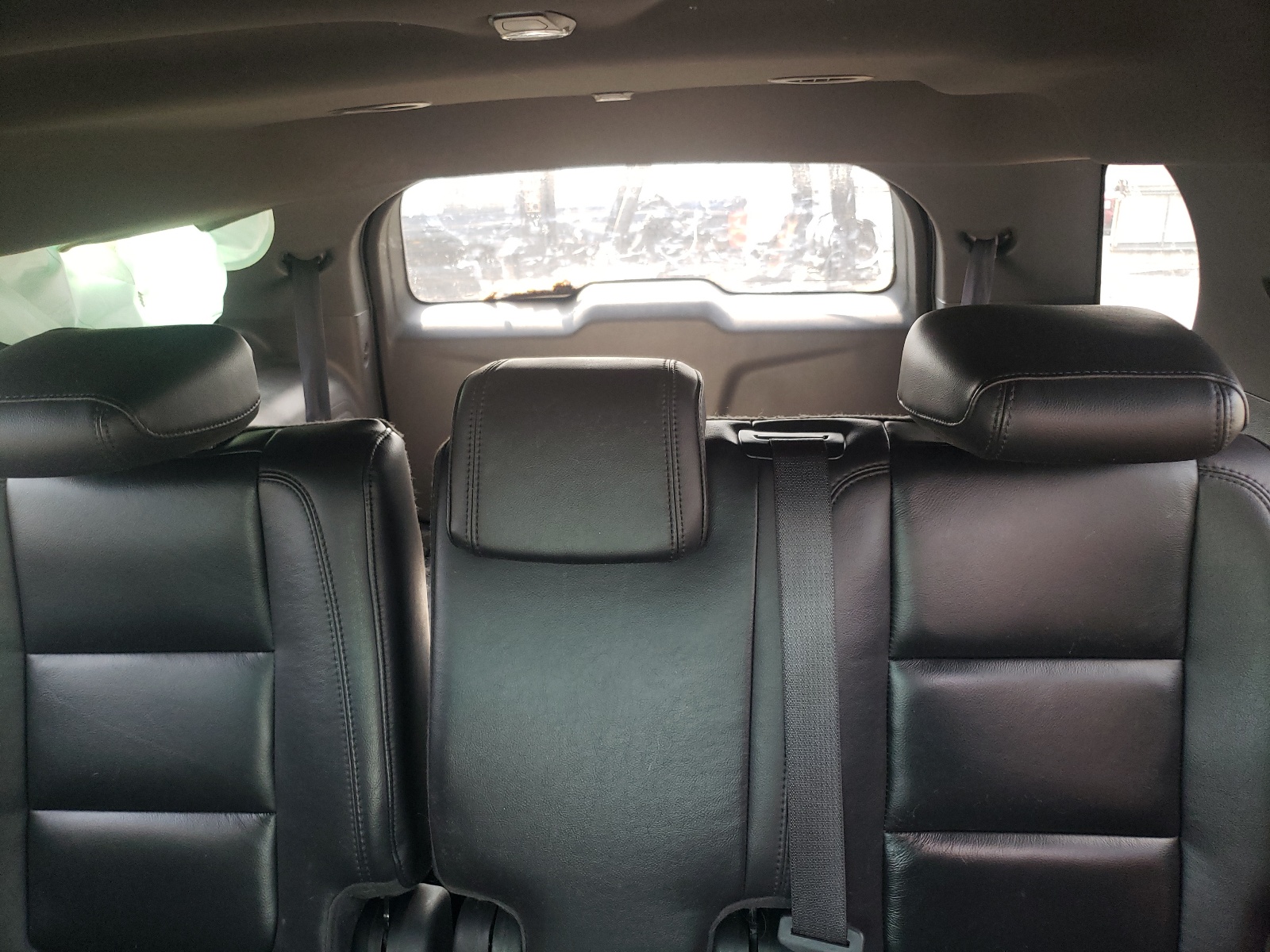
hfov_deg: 67.3
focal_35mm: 26
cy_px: 476
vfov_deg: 53.1
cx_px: 635
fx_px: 954
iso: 134
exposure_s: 1/60.2
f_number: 1.5
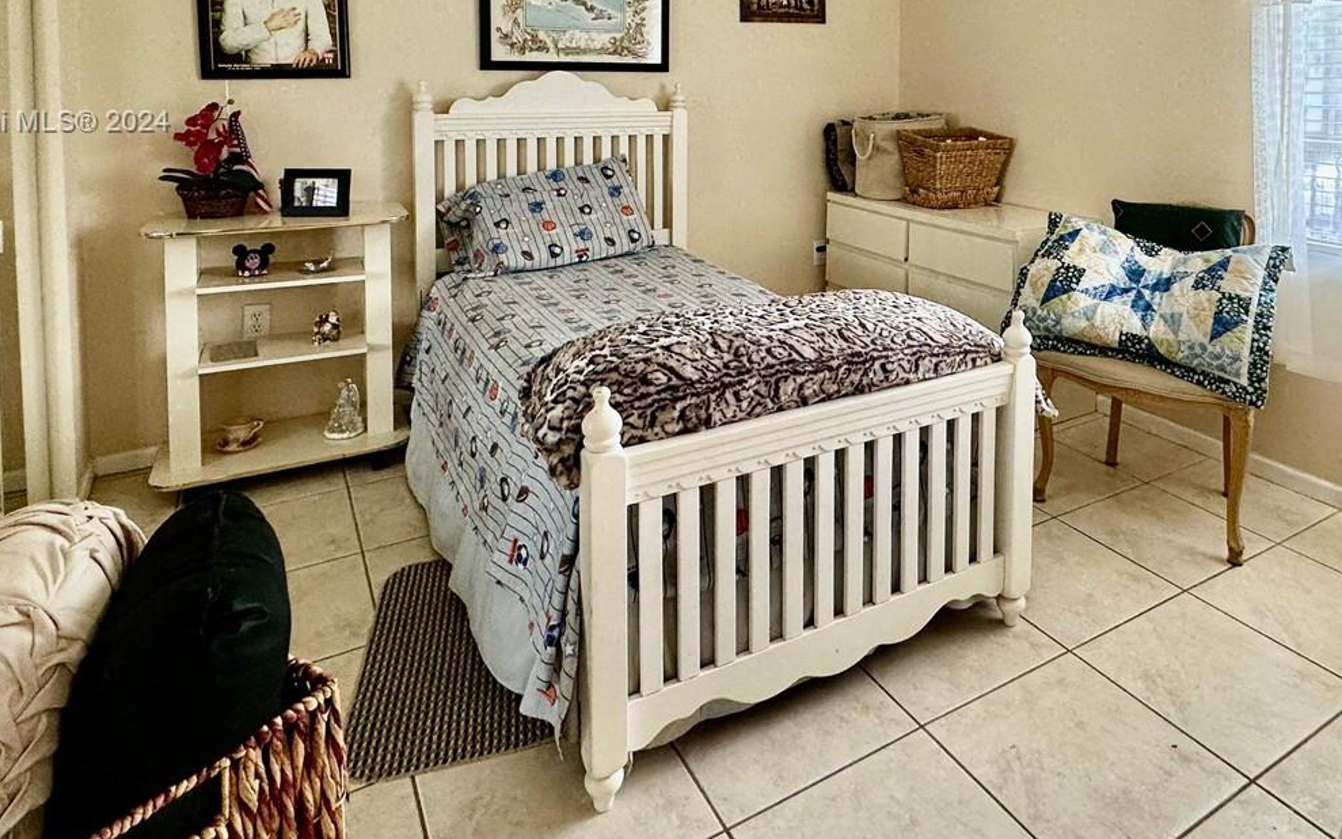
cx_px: 821
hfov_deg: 73.8
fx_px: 878
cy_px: 124
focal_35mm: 24
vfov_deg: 47.2
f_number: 2.2
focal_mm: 2.22
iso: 80
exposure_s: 1/120
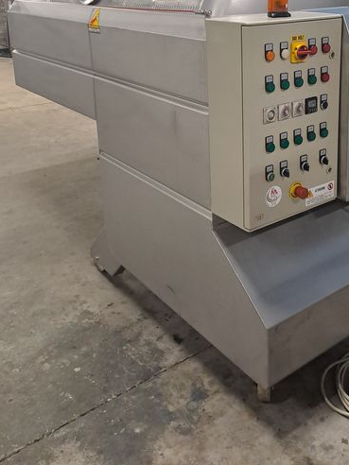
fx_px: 524
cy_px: 106
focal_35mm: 39
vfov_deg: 45.9
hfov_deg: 36.3
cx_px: 243
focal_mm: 4.65
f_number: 1.8
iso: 320
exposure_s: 1/50
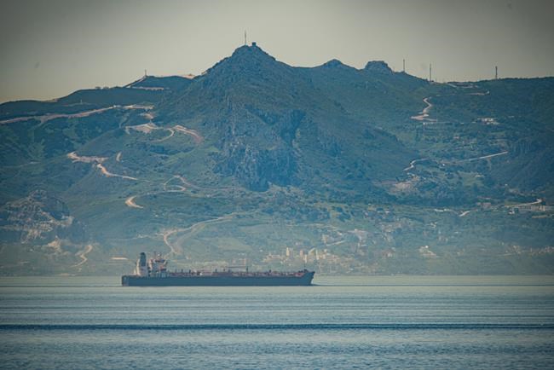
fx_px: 12316
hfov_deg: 2.6
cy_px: 185
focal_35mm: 800
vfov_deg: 1.7
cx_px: 277
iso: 200
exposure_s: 1/1600
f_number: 5.6
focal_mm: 800
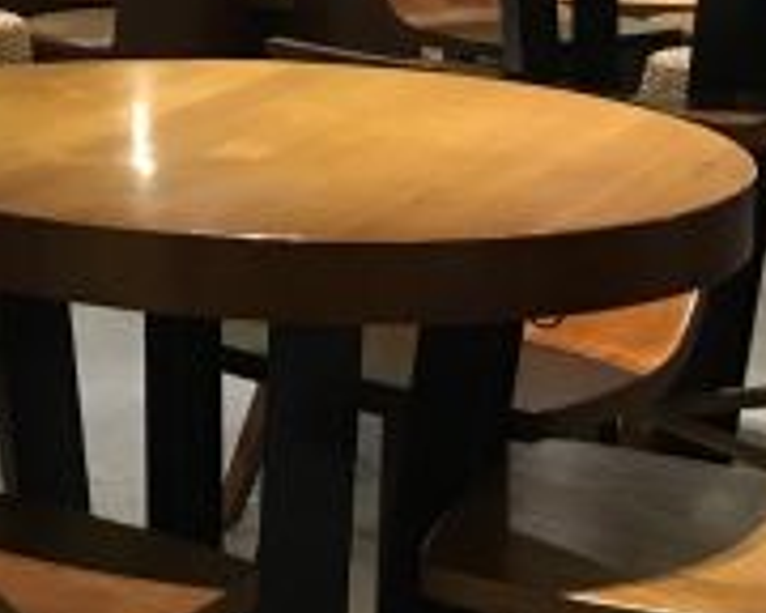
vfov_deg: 13.8
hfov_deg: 15.0
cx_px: -634
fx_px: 2494
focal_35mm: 110
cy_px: -6
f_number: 2.2
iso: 200
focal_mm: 4.15
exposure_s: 1/20
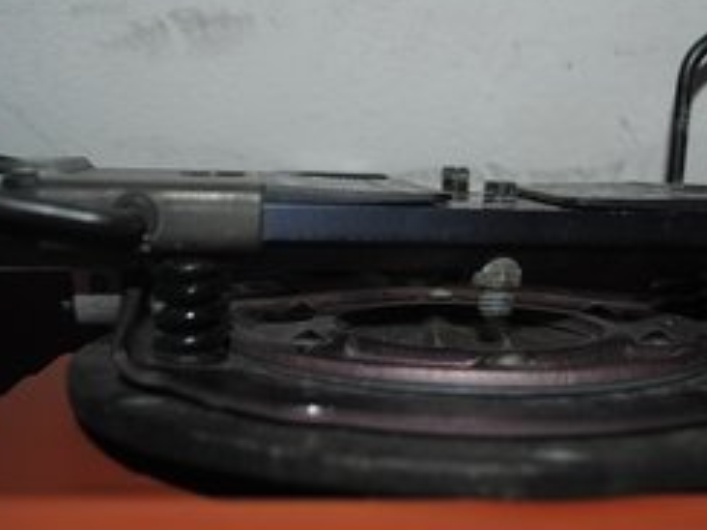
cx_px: 452
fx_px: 1062
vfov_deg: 28.0
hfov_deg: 36.6
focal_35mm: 52
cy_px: 281
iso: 180
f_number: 4
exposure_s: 1/60
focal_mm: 22
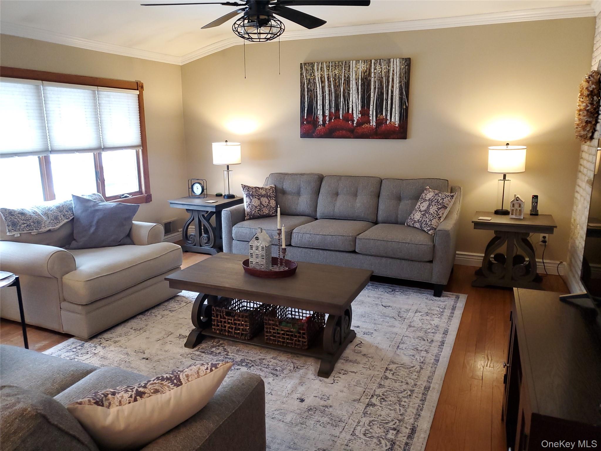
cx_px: 300
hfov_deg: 67.3
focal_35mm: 26
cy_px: 226
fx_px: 451
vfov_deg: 53.1
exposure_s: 1/60
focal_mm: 4.3
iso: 250
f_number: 1.5
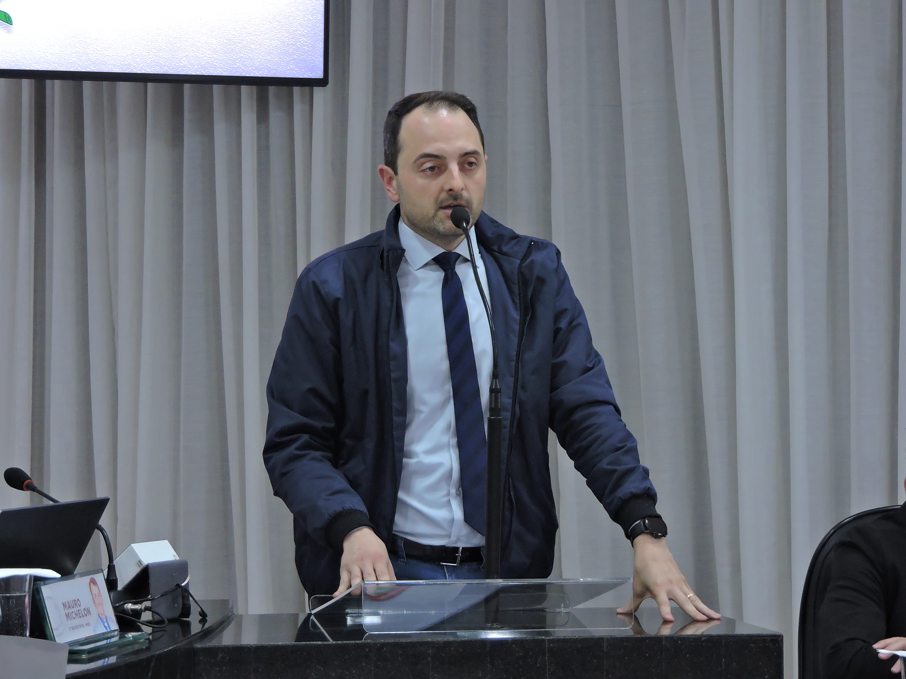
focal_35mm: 155
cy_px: 340
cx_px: 453
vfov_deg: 9.6
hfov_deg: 12.7
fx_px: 4057
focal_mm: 27.6
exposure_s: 1/40
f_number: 4.4
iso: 800
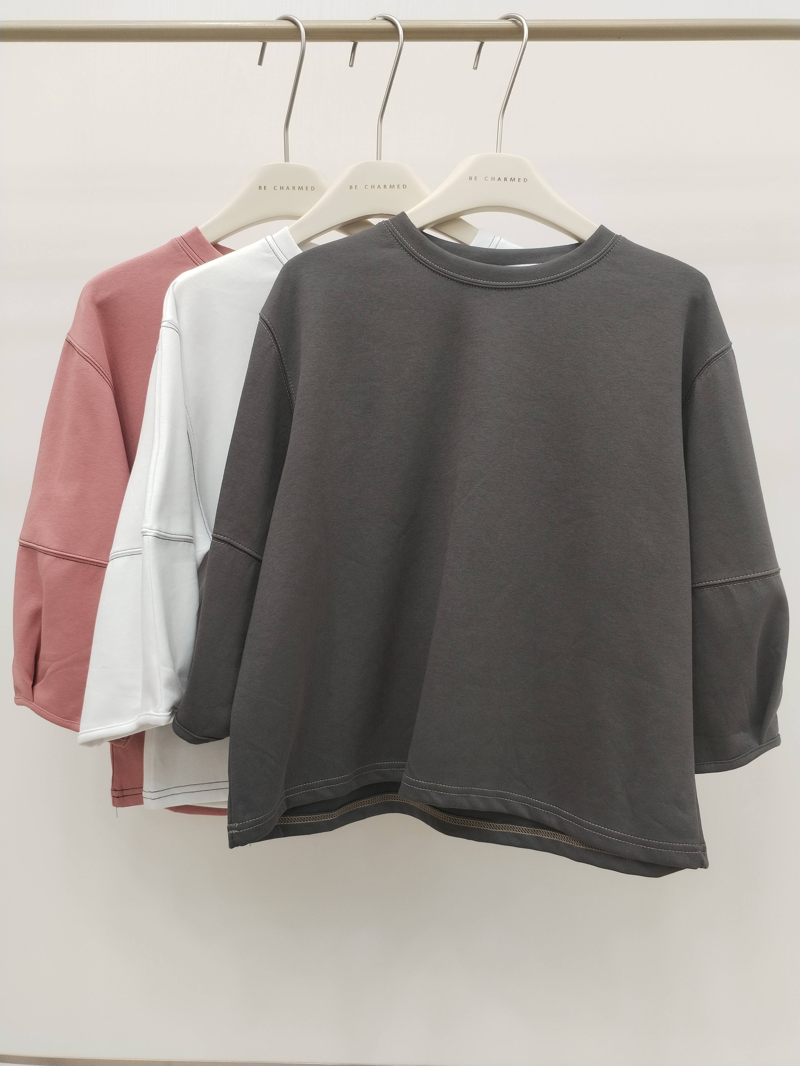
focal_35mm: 29
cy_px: 533
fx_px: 894
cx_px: 400
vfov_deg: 61.7
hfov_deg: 48.2
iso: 157
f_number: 1.8
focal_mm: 4.75
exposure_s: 1/50
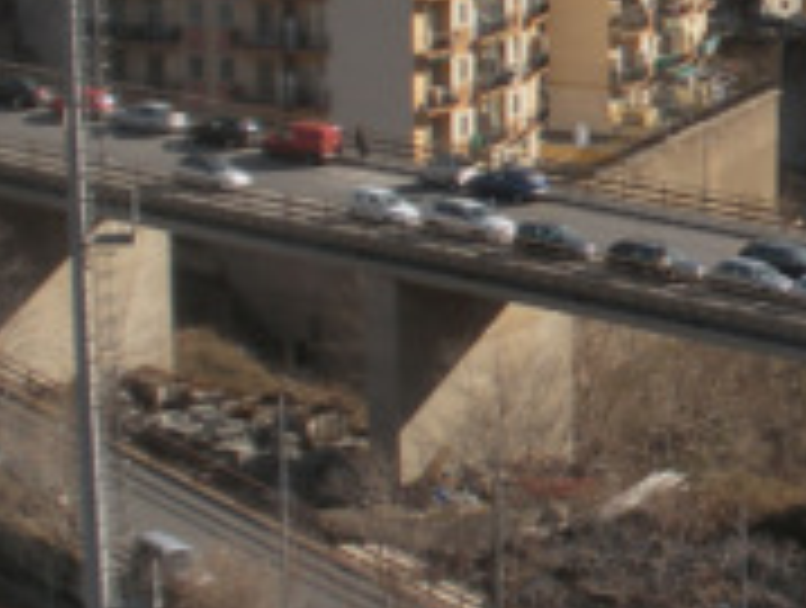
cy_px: 5
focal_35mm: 163
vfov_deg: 9.1
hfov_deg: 11.7
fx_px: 3803
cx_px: 1081
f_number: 4
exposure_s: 1/496
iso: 64
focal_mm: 7.7
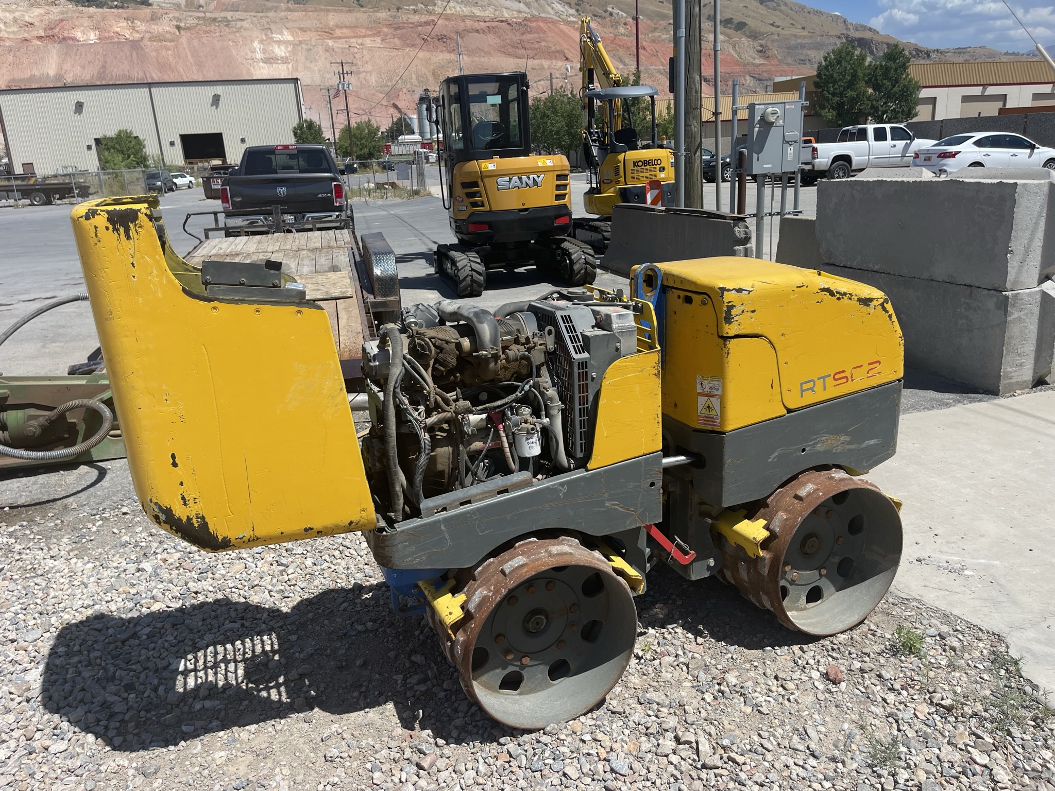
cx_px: 528
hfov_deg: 67.3
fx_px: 792
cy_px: 396
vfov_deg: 53.1
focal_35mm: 26
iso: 32
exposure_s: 1/4202
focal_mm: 5.1
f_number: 1.6
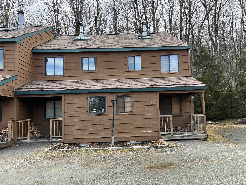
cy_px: 92
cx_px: 123
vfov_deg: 53.1
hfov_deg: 67.3
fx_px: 185
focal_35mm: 26
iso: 50
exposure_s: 1/487
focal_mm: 5.1
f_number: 1.6
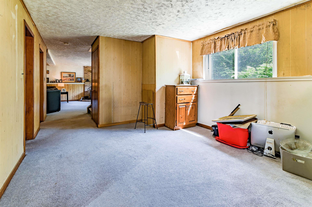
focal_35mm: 16
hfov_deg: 96.8
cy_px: 104
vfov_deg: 73.7
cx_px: 156
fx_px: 139
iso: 100
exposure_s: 1/40
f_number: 8
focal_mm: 16
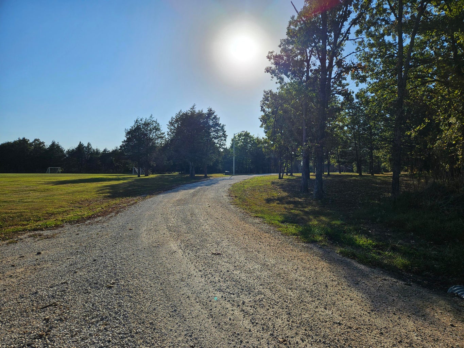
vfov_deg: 58.9
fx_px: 308
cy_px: 174
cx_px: 232
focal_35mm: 23
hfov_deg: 73.9
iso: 25
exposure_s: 1/4054
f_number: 1.8
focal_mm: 5.4
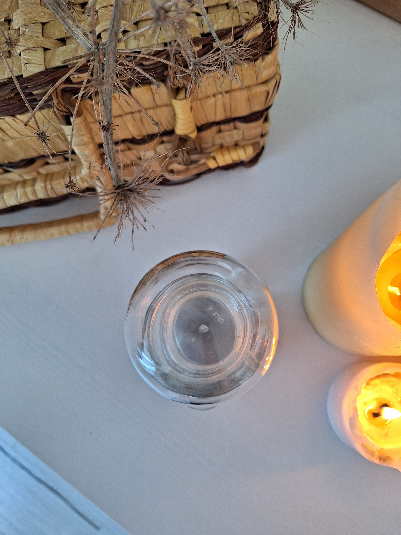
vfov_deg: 73.9
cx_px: 200
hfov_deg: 58.9
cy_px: 268
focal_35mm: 23
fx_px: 355
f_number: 1.8
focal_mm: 5.54
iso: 50
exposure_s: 1/50
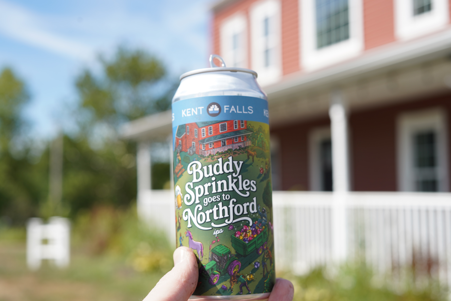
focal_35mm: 50
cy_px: 150
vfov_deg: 27.0
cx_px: 226
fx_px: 626
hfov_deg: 39.6
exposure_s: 1/320
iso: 100
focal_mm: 50
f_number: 5.6
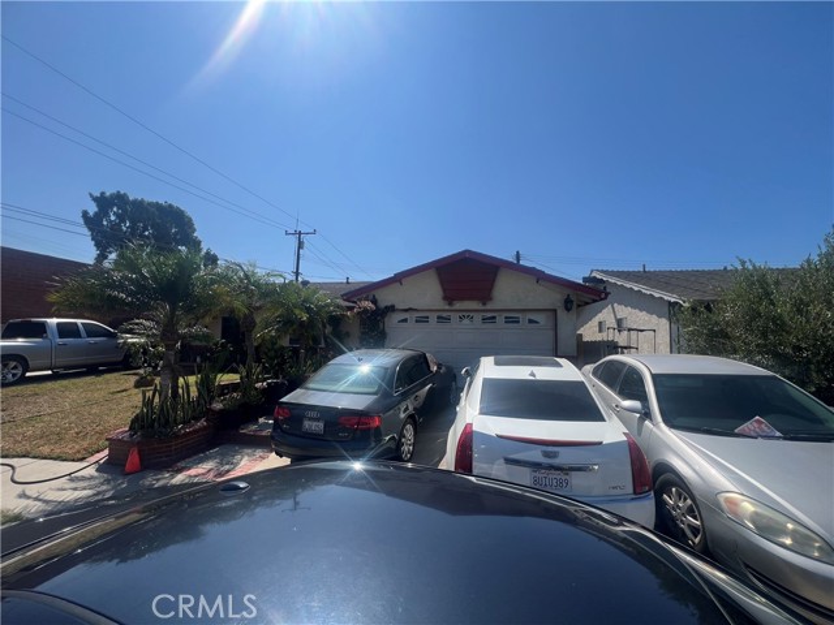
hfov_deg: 106.2
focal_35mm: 13
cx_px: 417
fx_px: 313
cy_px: 312
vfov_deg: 89.9
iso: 32
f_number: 1.8
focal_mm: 1.57
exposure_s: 1/2421
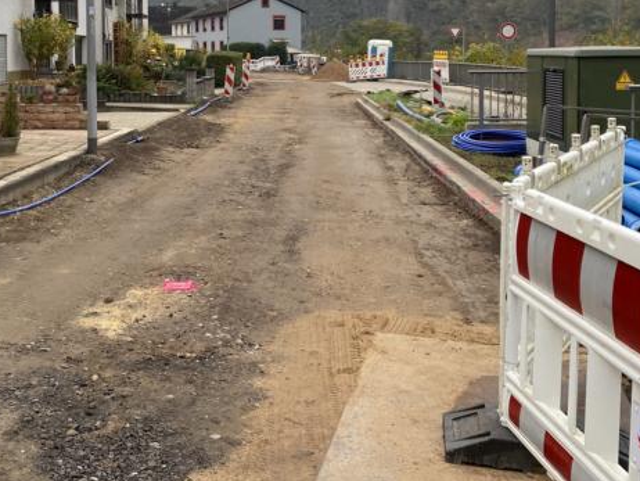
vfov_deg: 31.2
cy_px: 80
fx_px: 832
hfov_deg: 41.5
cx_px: 208
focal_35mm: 45
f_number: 1.8
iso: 32
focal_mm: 4.25
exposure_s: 1/531
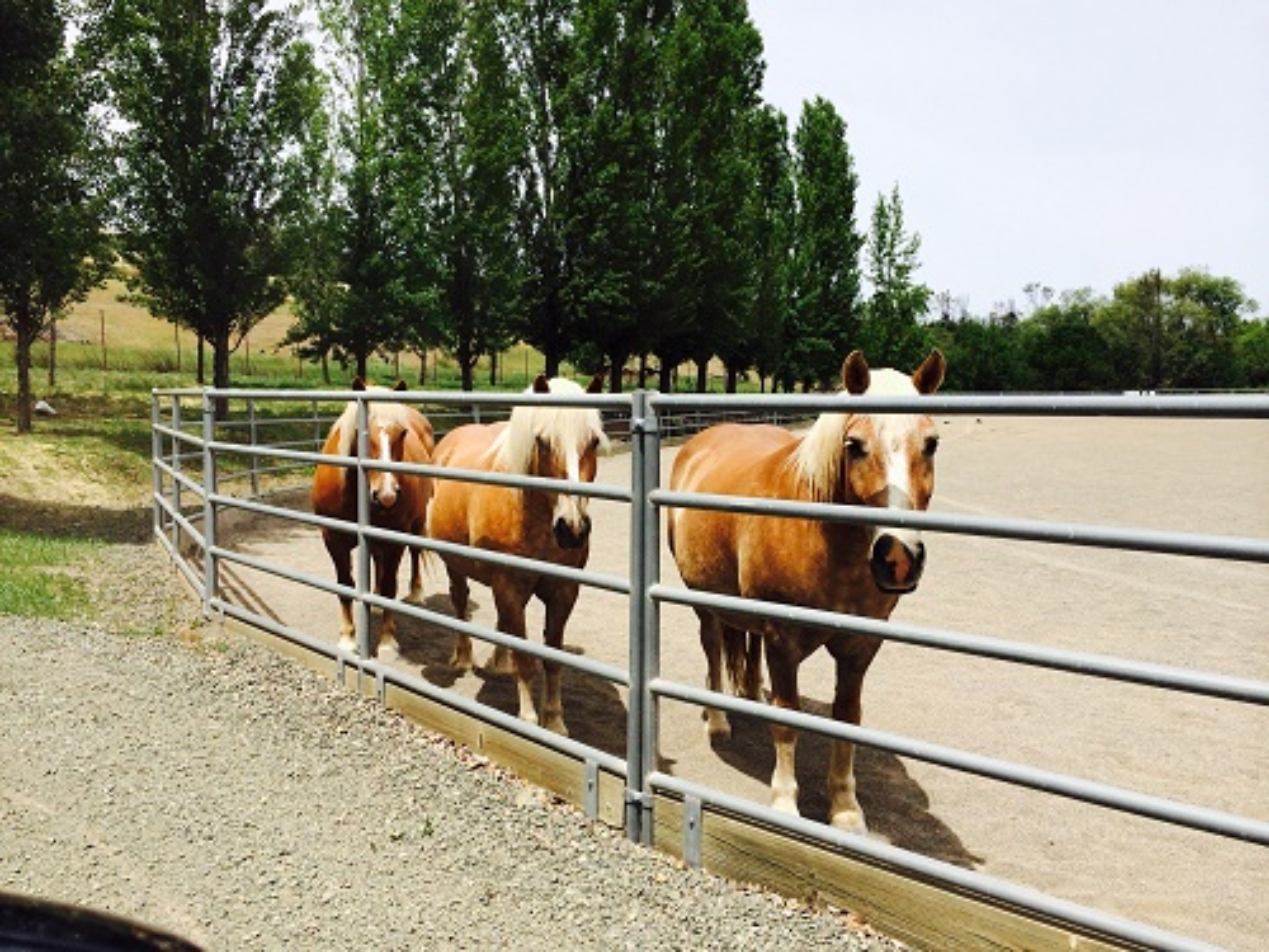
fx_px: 1100
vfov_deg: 46.8
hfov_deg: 60.0
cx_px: 634
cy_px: 476
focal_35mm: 30
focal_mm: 4.12
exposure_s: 1/2740
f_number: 2.2
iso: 40
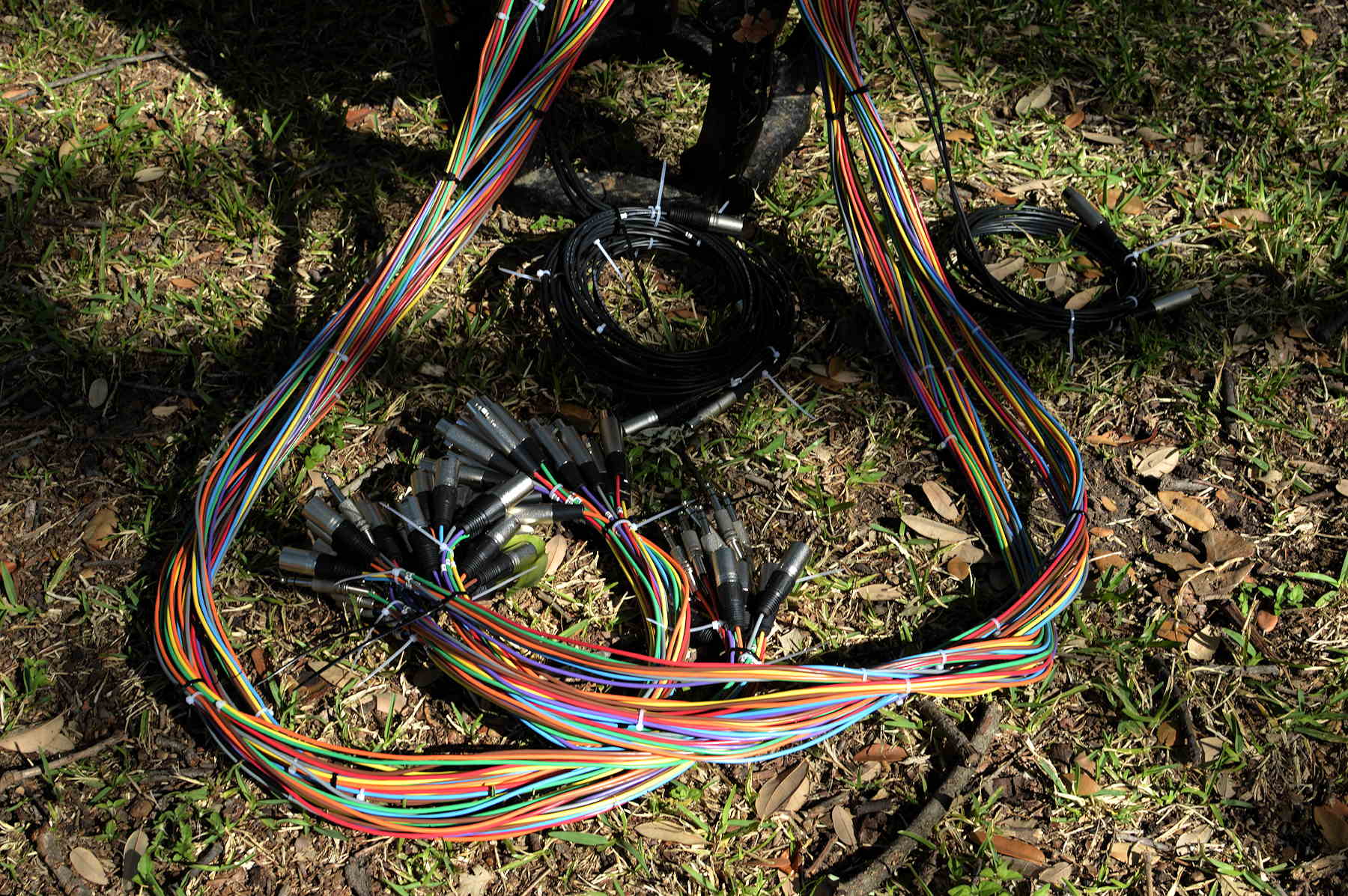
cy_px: 448
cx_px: 674
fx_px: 1964
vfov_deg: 25.7
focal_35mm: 52
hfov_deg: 37.9
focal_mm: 35
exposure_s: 1/125
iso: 100
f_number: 8
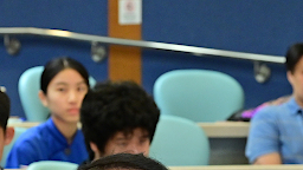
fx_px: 2209
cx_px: 281
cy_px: 249
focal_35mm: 275
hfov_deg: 7.8
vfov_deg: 4.4
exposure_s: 1/80
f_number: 5.6
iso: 1600
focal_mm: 84
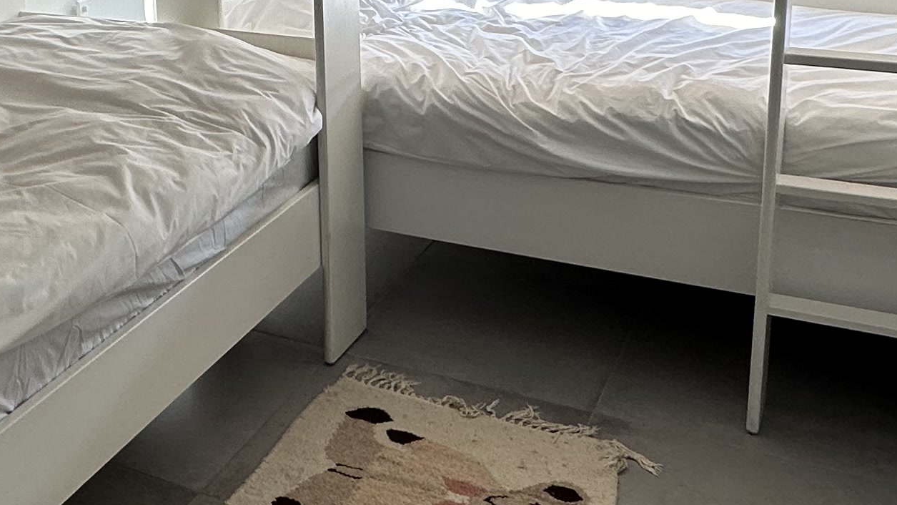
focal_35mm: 49
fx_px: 1165
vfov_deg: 23.7
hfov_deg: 40.8
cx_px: 220
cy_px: 33
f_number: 2.2
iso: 50
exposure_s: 1/99
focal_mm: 2.22
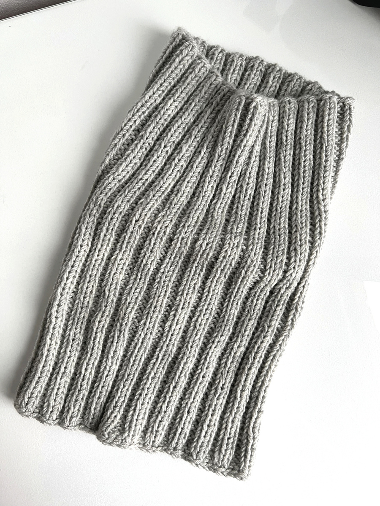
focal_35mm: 26
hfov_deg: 53.1
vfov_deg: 67.3
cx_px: 190
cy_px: 253
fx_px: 381
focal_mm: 5.7
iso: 125
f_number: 1.5
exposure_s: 1/85
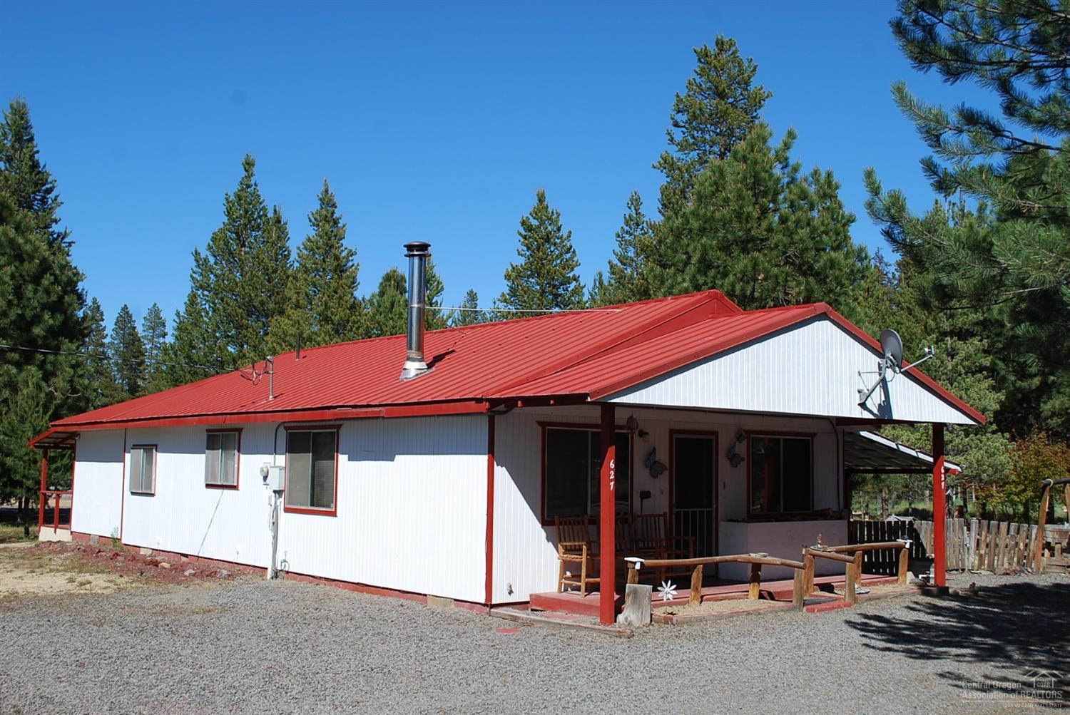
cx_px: 535
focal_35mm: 39
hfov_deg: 49.5
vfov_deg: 34.3
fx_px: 1160
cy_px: 358
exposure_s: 1/250
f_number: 8
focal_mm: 26
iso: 100
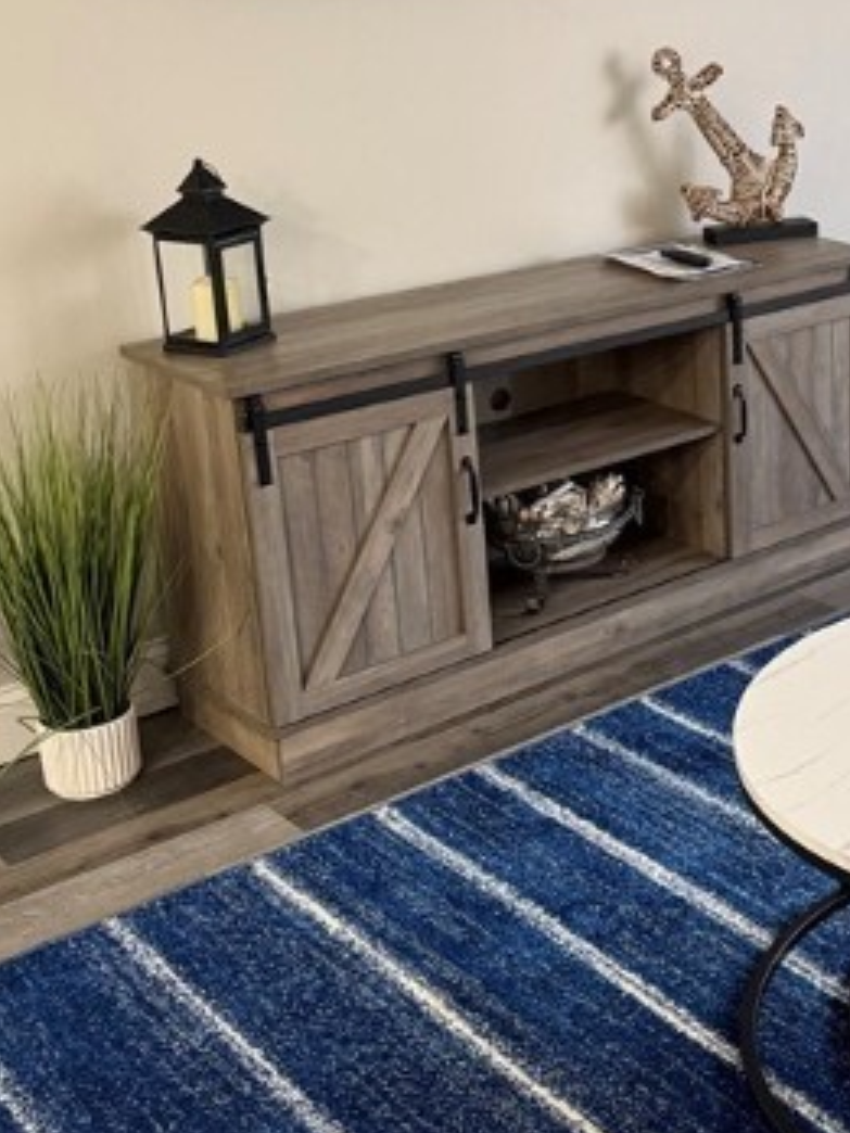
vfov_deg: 35.8
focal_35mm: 53
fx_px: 1735
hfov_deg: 25.9
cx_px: 883
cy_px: 378
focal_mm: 6.76
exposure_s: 1/60
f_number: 1.78
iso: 320
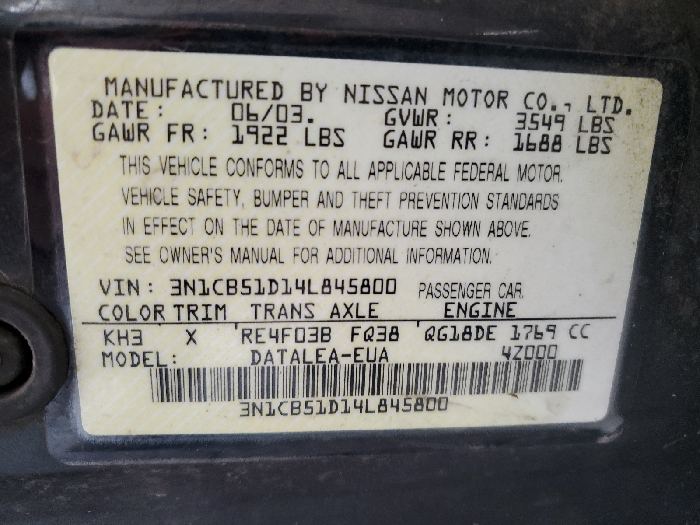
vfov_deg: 53.1
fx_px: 526
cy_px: 262
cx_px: 350
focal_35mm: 26
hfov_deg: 67.3
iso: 113
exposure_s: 1/60.2
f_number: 1.5
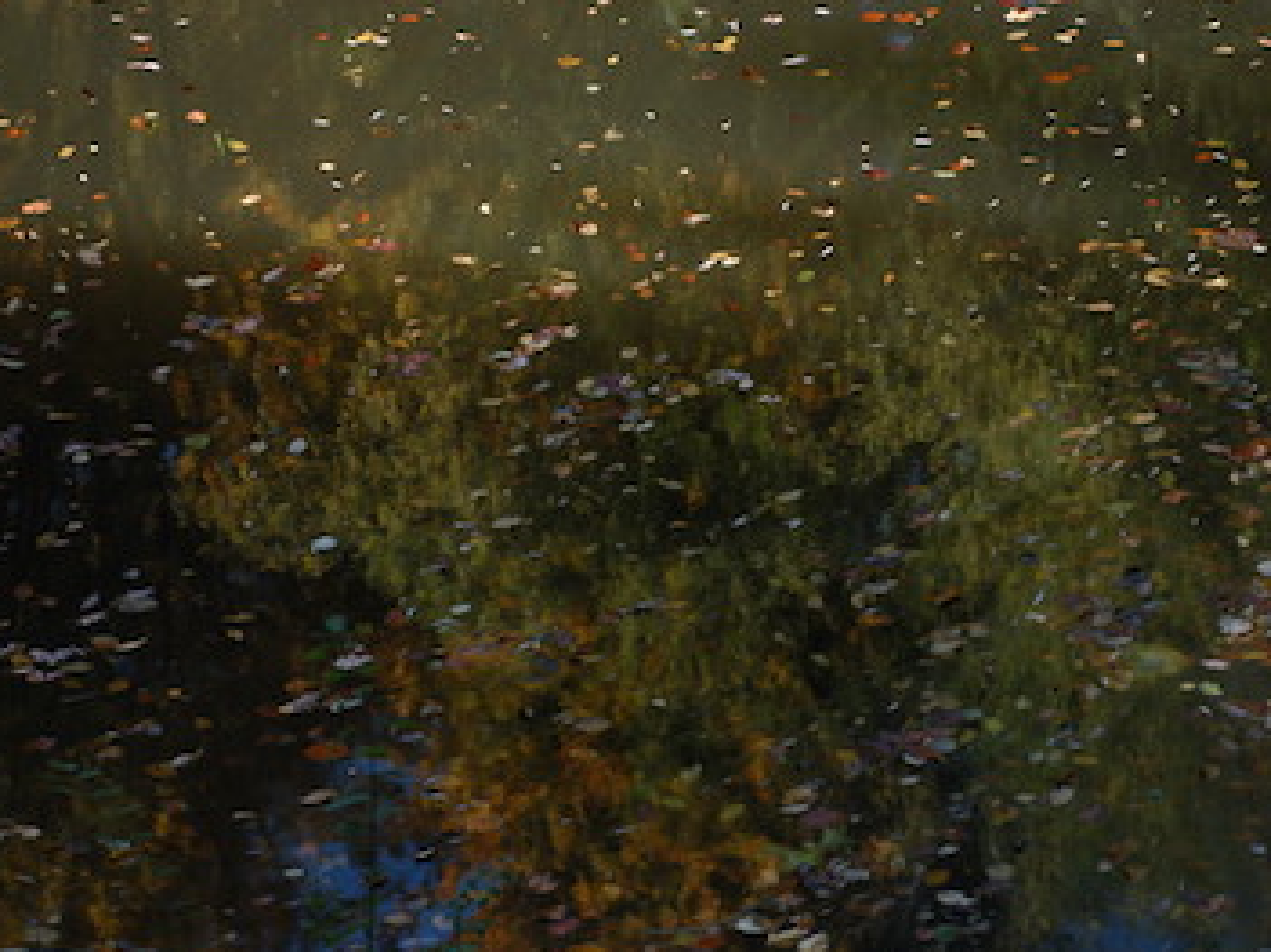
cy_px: 474
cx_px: 645
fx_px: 4221
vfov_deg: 12.9
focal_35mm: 115
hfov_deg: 17.1
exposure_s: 1/1000
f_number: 2.8
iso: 400
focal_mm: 70
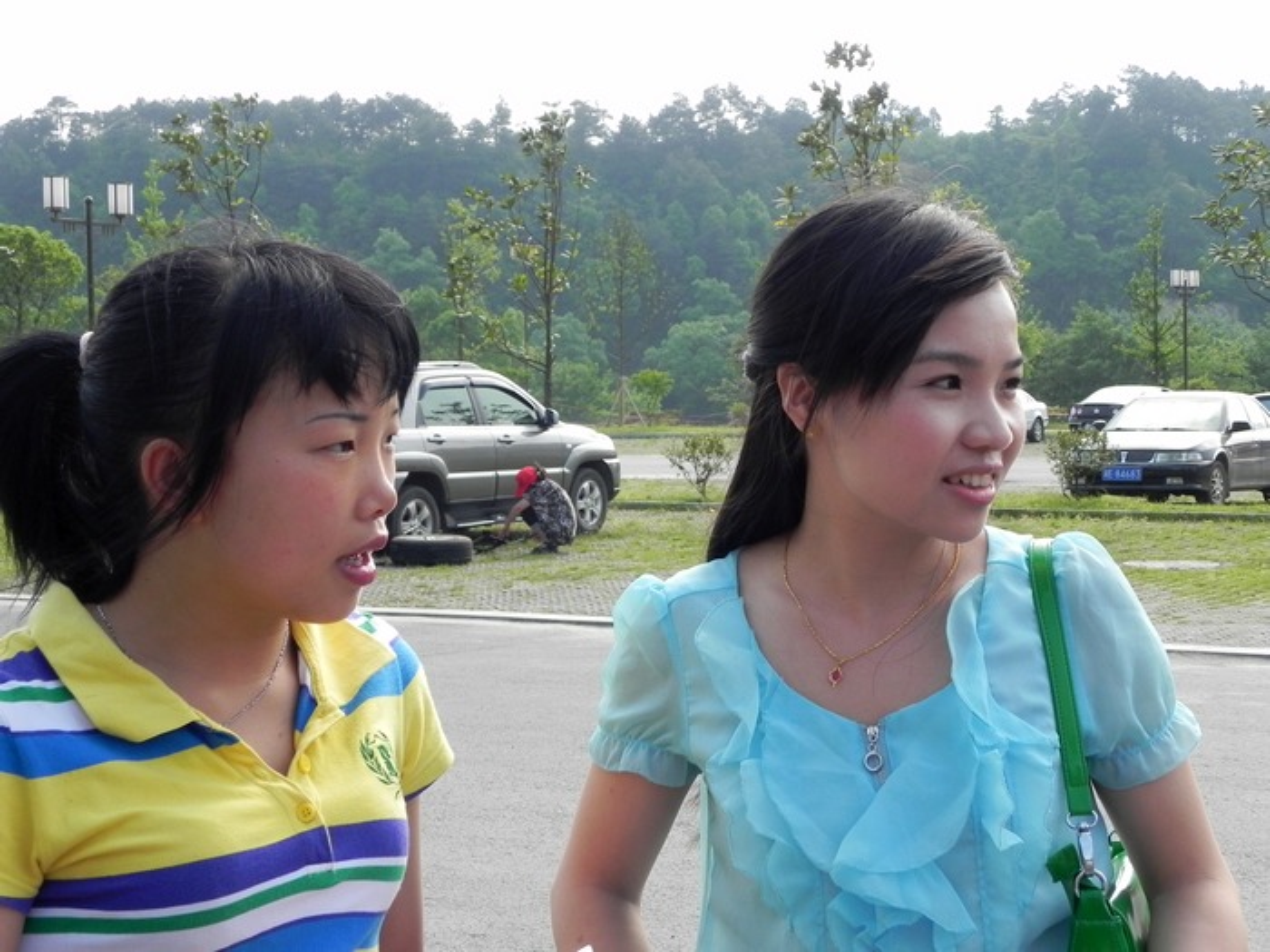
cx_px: 635
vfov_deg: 22.3
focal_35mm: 66
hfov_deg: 29.4
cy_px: 476
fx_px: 2421
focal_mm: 11.8
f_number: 5
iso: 160
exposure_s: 1/246
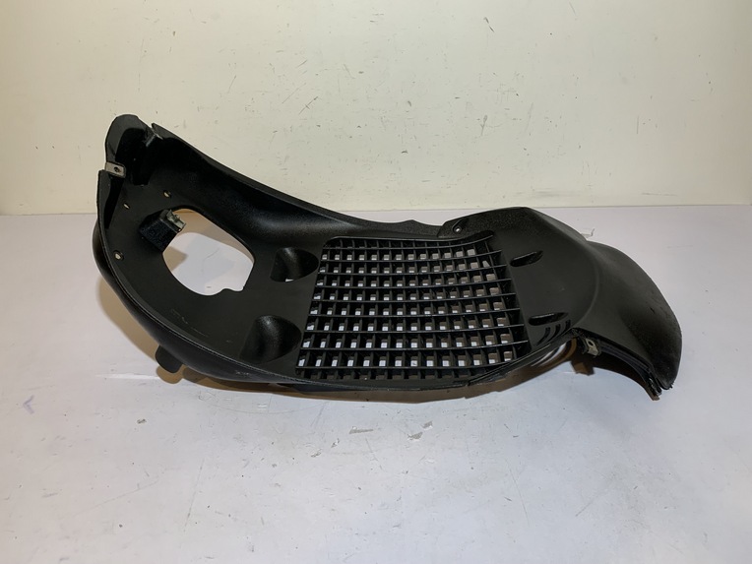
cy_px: 282
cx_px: 376
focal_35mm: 26
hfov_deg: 67.3
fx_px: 565
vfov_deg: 53.1
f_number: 1.8
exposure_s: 1/104
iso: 100
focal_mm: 4.25
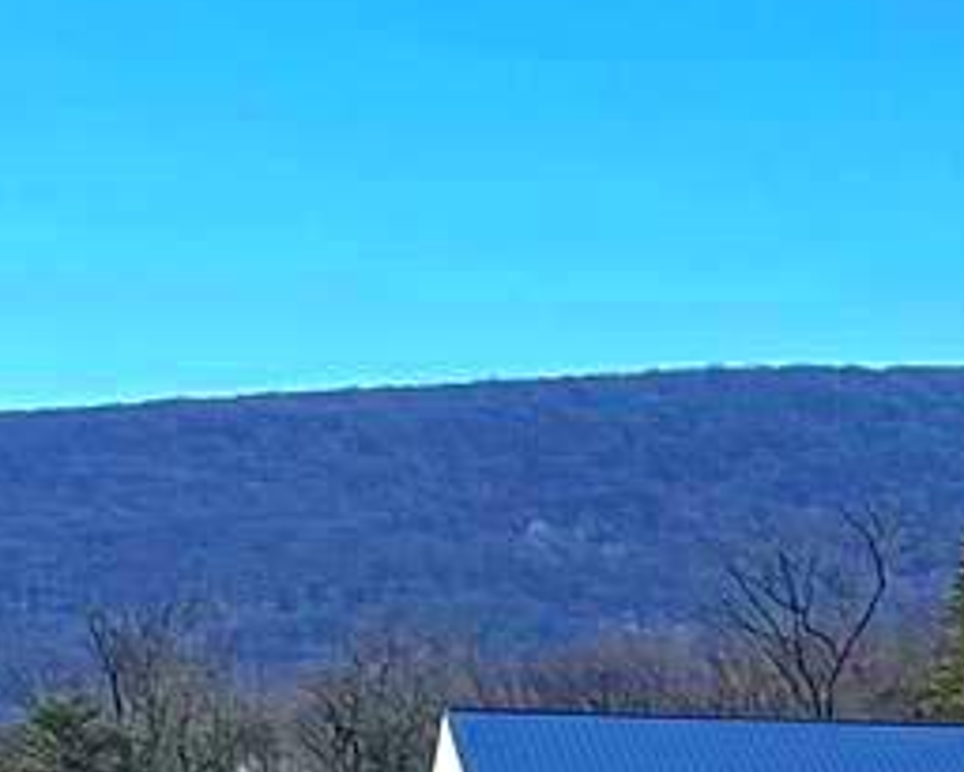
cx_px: 1322
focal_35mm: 203
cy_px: 1205
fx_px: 5794
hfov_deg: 9.3
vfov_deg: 7.5
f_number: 1.5
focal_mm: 5.7
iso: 50
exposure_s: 1/4444
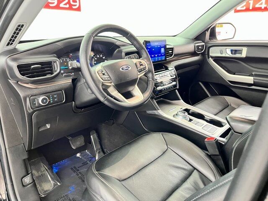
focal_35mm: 26
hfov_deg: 67.3
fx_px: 201
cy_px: 100
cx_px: 134
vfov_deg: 53.1
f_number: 1.6
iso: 800
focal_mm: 5.1
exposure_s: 1/30
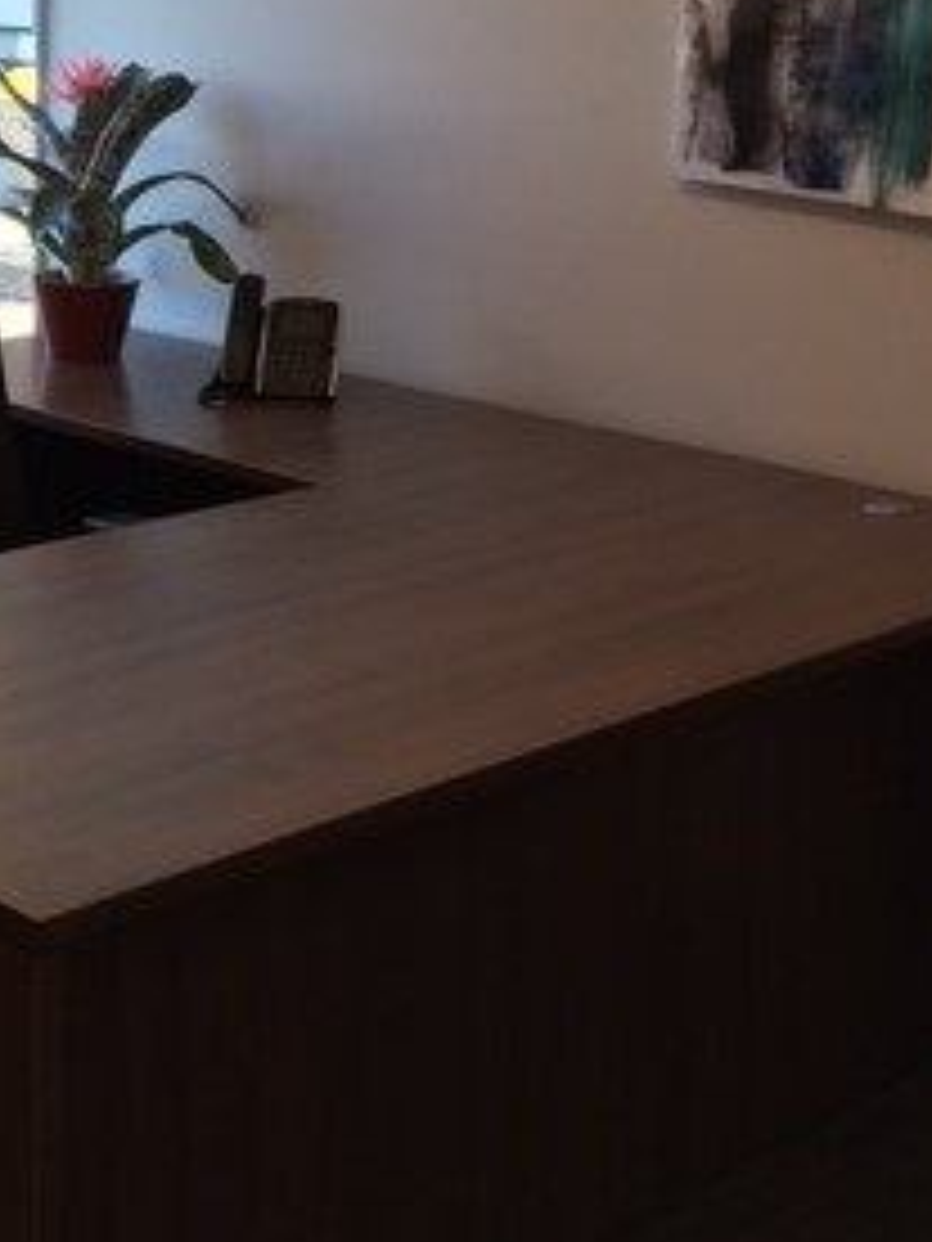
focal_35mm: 56
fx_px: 2010
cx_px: 376
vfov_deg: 33.5
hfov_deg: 26.1
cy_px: 281
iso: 25
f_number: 2.2
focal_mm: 4.15
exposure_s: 1/60
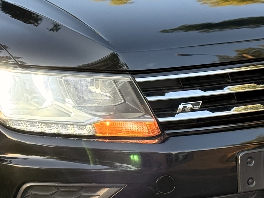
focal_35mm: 160
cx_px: 69
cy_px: 117
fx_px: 1220
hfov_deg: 12.3
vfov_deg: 9.3
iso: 100
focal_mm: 6.76
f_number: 1.78
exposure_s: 1/144
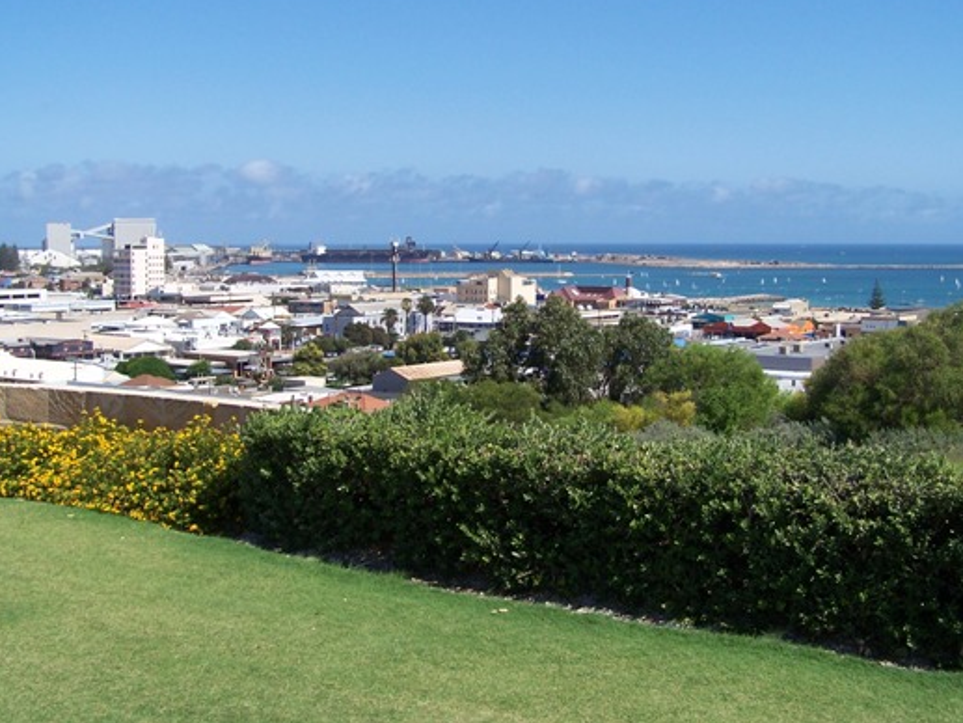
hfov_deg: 40.4
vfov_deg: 30.8
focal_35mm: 47
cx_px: 488
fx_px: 1308
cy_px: 307
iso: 80
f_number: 4
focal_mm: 6.3
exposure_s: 1/1000
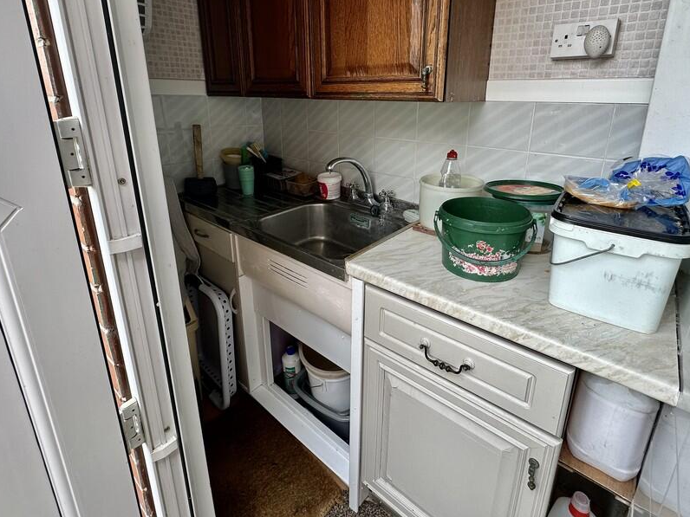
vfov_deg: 70.6
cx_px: 364
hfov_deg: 87.7
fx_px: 359
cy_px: 199
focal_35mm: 18
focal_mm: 2.22
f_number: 2.2
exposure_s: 1/105
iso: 40
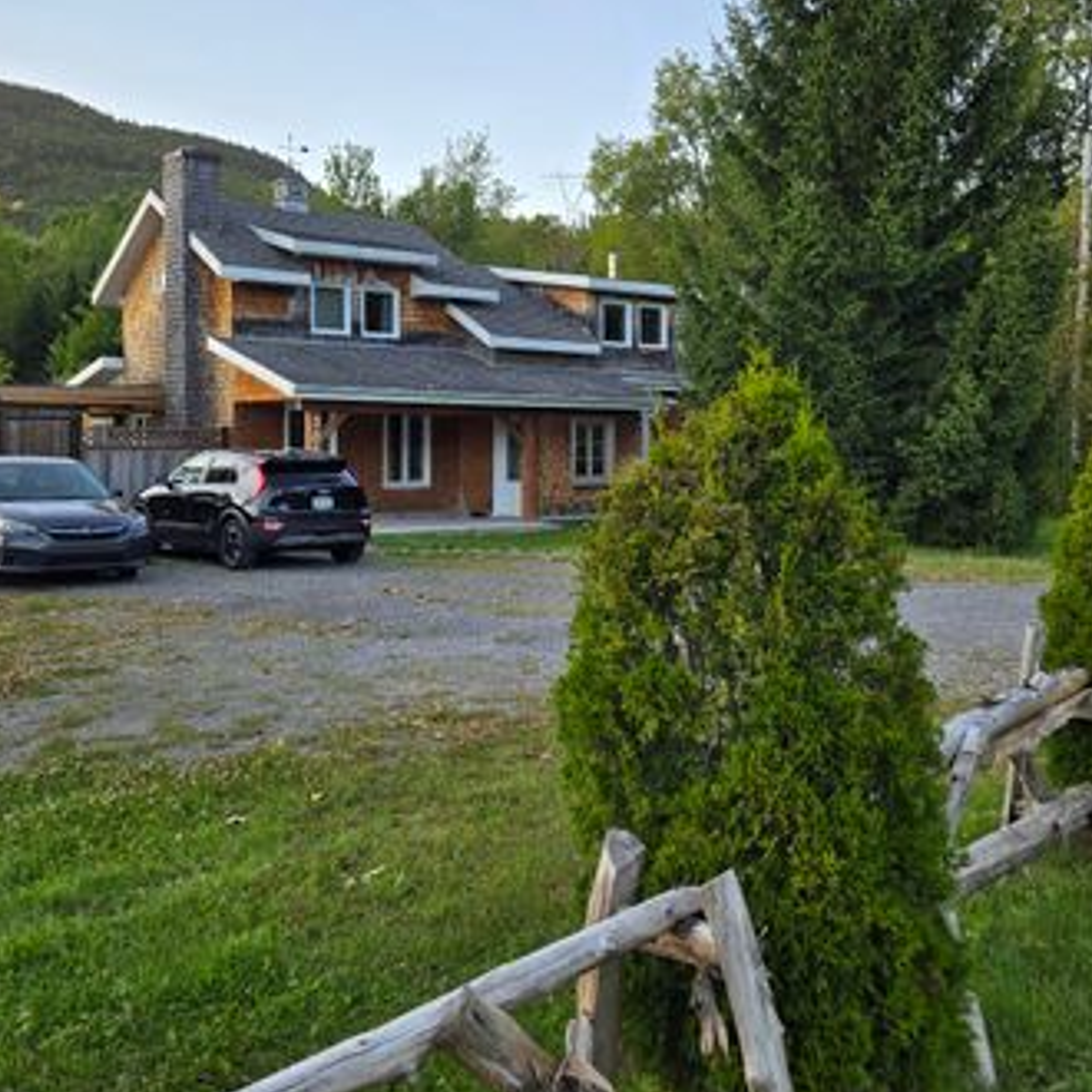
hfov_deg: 44.8
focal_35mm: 37
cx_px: 609
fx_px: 1321
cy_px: 440
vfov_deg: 44.7
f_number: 1.8
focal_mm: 5.4
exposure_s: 1/267
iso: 25
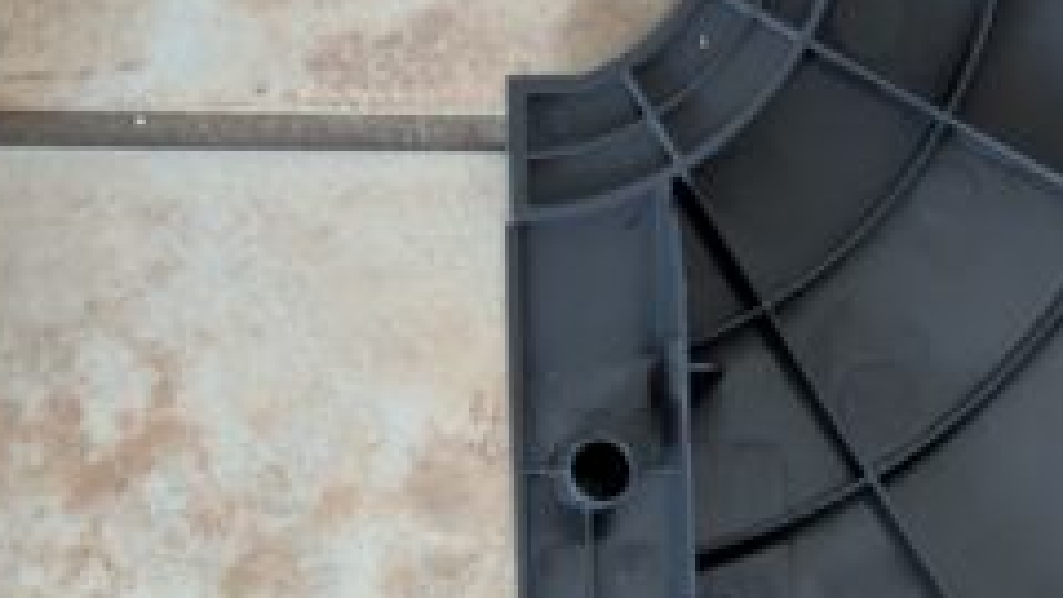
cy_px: 20
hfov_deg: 9.1
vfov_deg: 5.1
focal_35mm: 237
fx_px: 6680
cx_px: 151
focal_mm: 5.43
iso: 106
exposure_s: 1/24
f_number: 1.89
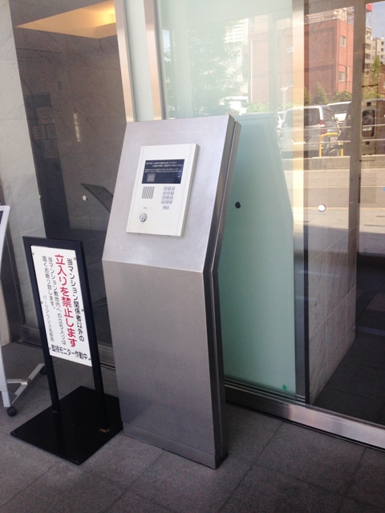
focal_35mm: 33
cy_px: 256
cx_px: 192
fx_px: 489
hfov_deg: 42.9
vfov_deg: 55.4
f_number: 2.4
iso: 50
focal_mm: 4.12
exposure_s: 1/135
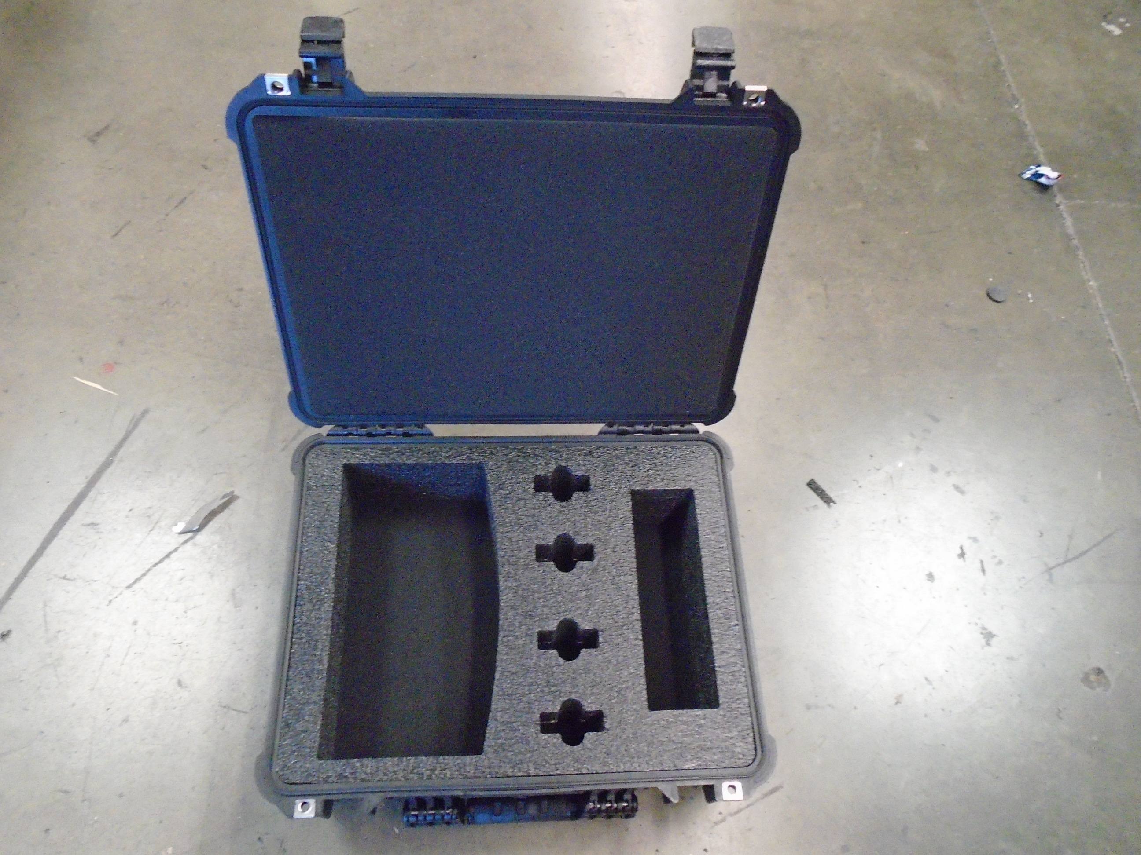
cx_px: 570
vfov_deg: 53.1
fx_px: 857
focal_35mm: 26
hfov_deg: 67.3
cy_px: 428
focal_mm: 4.6
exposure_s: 1/40
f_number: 3.2
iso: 800
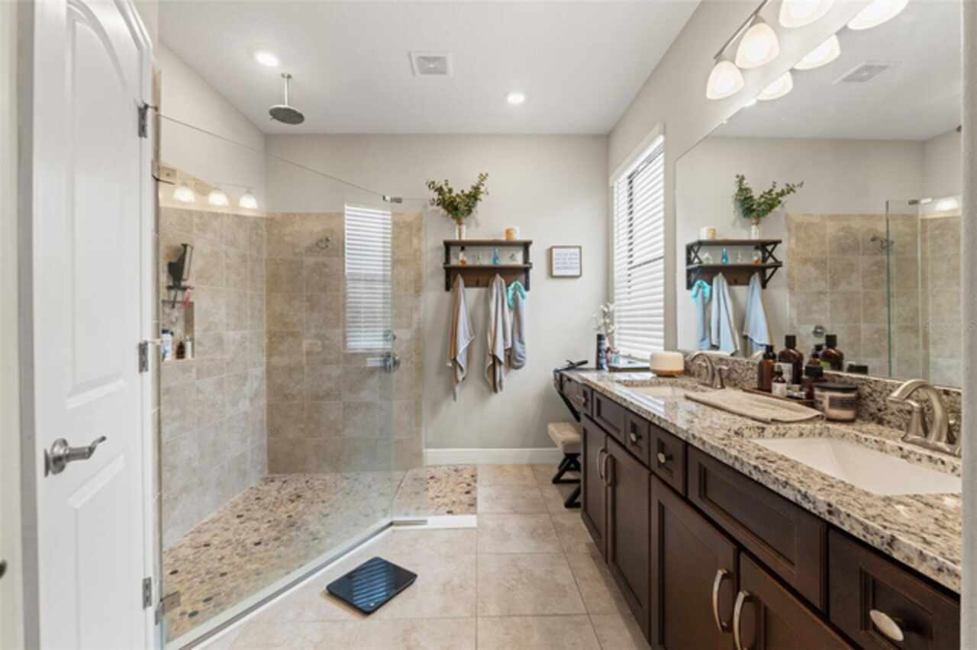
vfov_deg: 77.3
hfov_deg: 100.4
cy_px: 325
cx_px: 488
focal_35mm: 15
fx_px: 407
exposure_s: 1/8
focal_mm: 10
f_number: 6.3
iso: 400
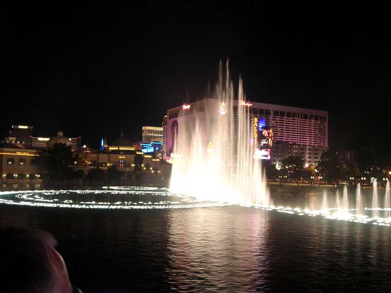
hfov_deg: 49.0
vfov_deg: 37.7
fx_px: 429
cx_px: 196
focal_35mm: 38
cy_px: 146
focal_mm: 5.8
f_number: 2.8
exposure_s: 1/3.6
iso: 128
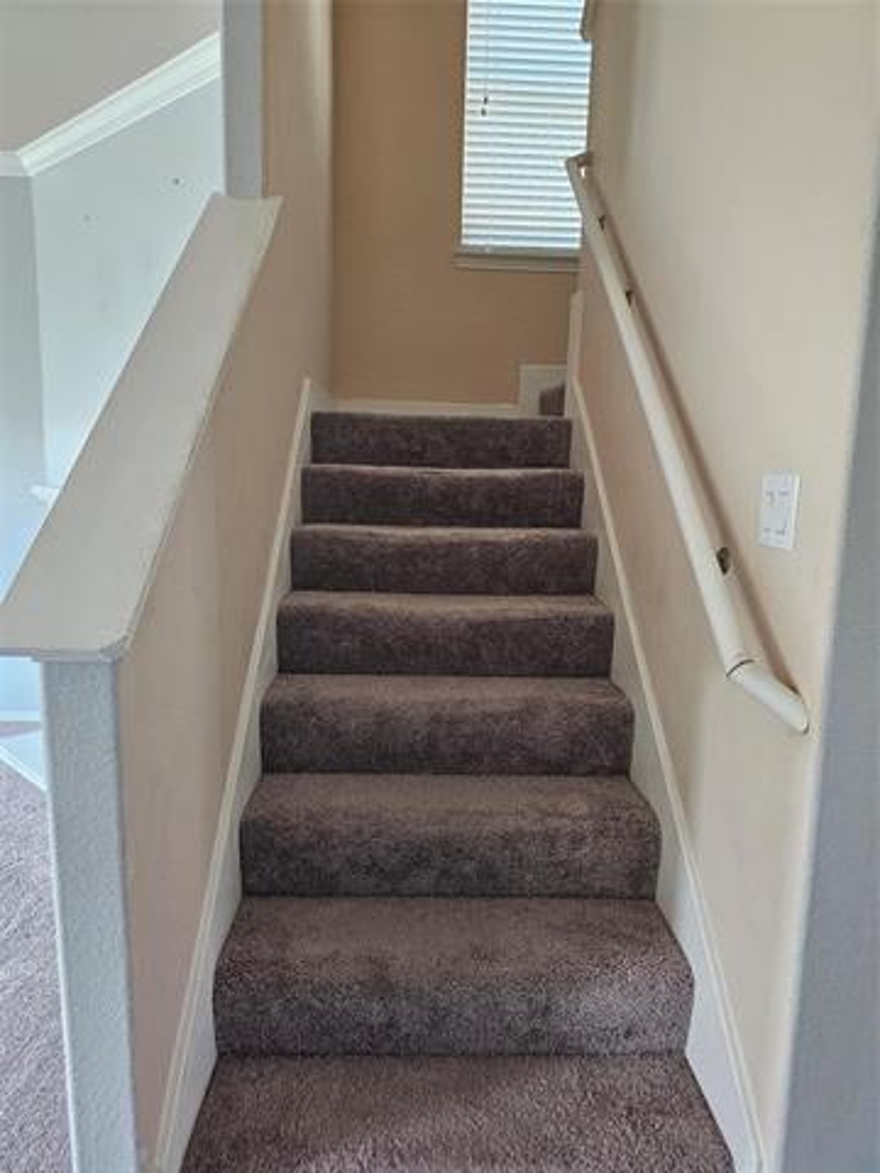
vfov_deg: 73.9
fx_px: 780
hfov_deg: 58.9
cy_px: 586
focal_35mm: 23
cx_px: 440
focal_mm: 6.3
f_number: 1.7
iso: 640
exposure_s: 1/120
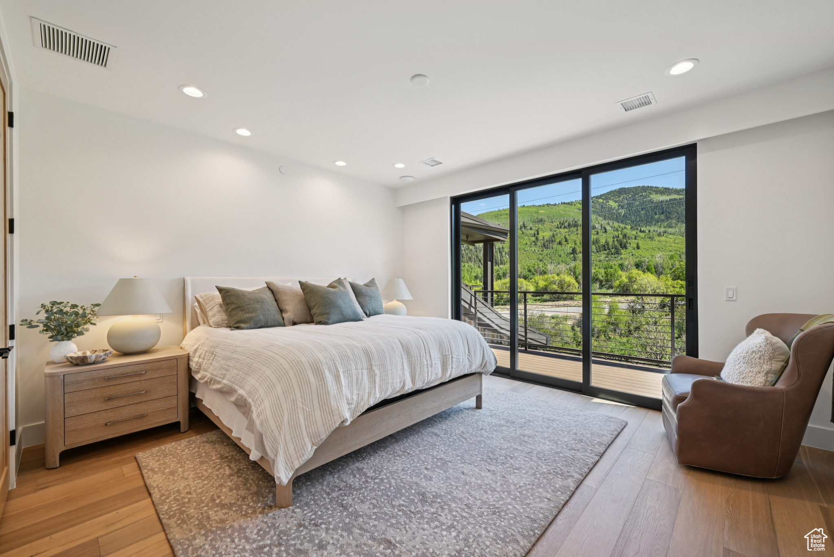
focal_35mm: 14
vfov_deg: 81.3
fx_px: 324
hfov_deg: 104.2
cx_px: 417
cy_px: 278
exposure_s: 1/100
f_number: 8
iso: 200
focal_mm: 14
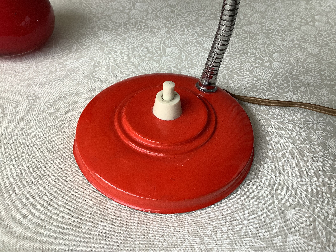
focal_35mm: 31
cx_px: 168
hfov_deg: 58.4
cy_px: 126
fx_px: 301
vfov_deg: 45.4
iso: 100
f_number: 2.4
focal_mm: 3.3
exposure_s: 1/120
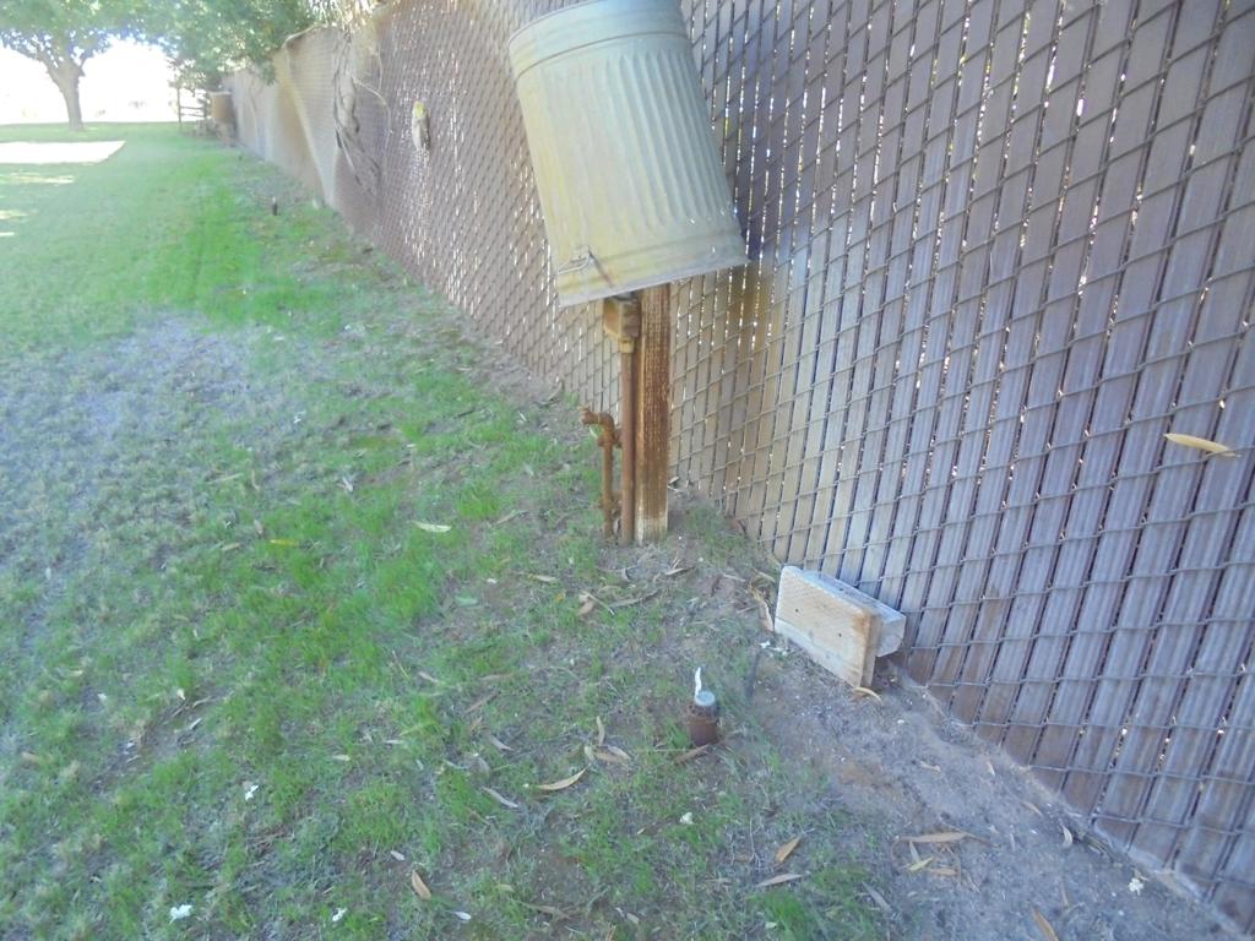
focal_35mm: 26
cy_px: 470
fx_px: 943
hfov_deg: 67.3
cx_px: 628
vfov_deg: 53.1
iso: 400
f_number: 3.5
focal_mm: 4.6
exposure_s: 1/160
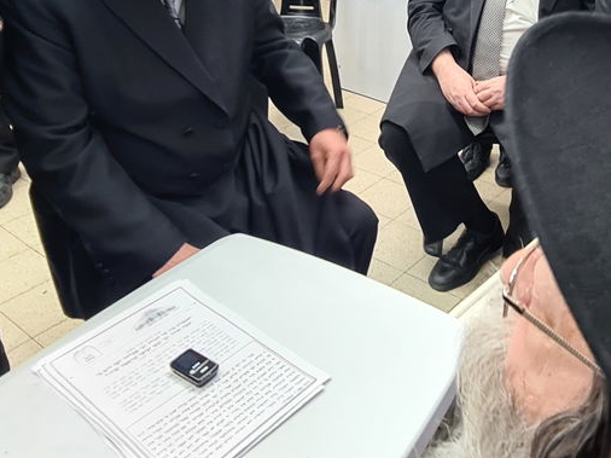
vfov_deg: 38.5
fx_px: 635
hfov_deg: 50.4
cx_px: 408
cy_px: 111
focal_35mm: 36
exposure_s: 1/50
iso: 80
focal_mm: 2.22
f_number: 2.2
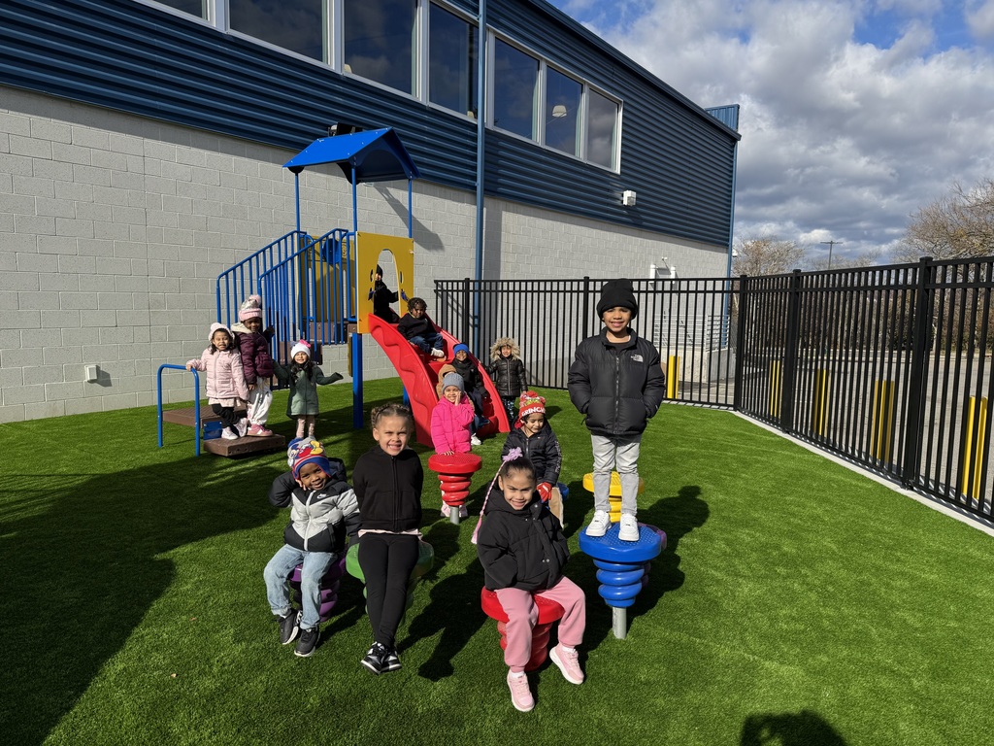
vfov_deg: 56.8
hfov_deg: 71.6
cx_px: 497
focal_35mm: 24
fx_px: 689
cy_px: 373
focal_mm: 6.76
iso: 80
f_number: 1.78
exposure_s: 1/4310
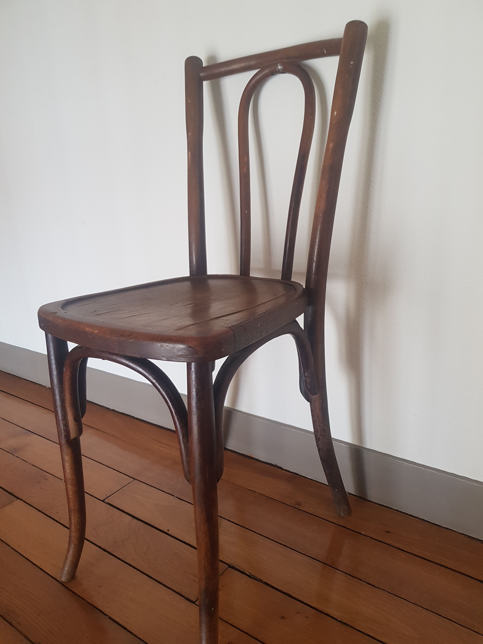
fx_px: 484
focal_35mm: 26
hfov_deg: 53.1
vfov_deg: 67.3
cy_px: 322
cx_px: 242
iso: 160
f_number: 1.7
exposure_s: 1/40
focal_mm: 4.2
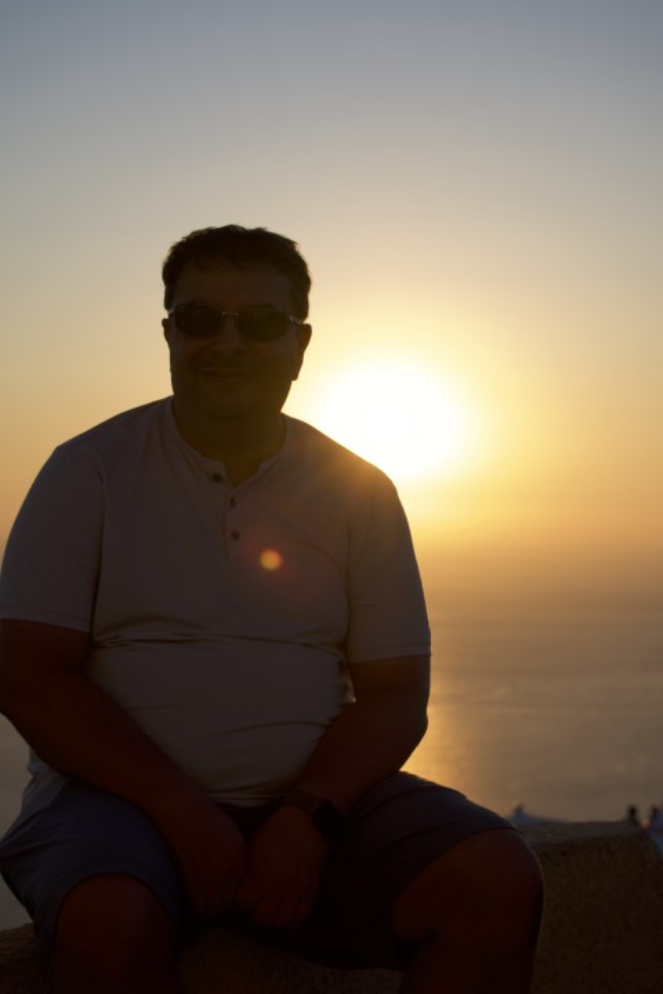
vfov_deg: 27.0
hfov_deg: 18.2
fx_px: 2072
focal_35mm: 75
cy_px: 497
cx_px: 332
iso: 100
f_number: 5.6
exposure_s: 1/320
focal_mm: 50
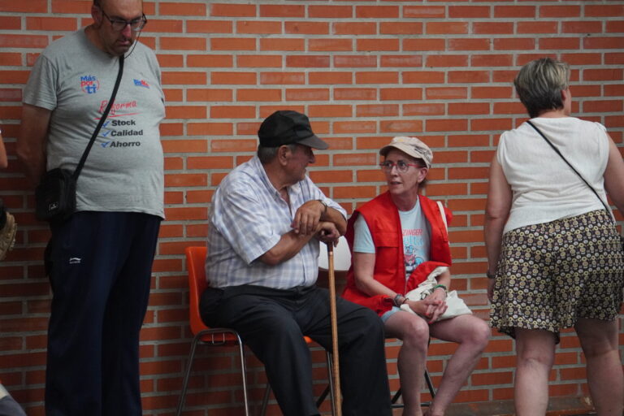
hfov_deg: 8.3
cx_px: 312
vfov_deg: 5.6
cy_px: 208
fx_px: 4290
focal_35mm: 248
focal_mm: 165
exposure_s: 1/320
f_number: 6.3
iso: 4000
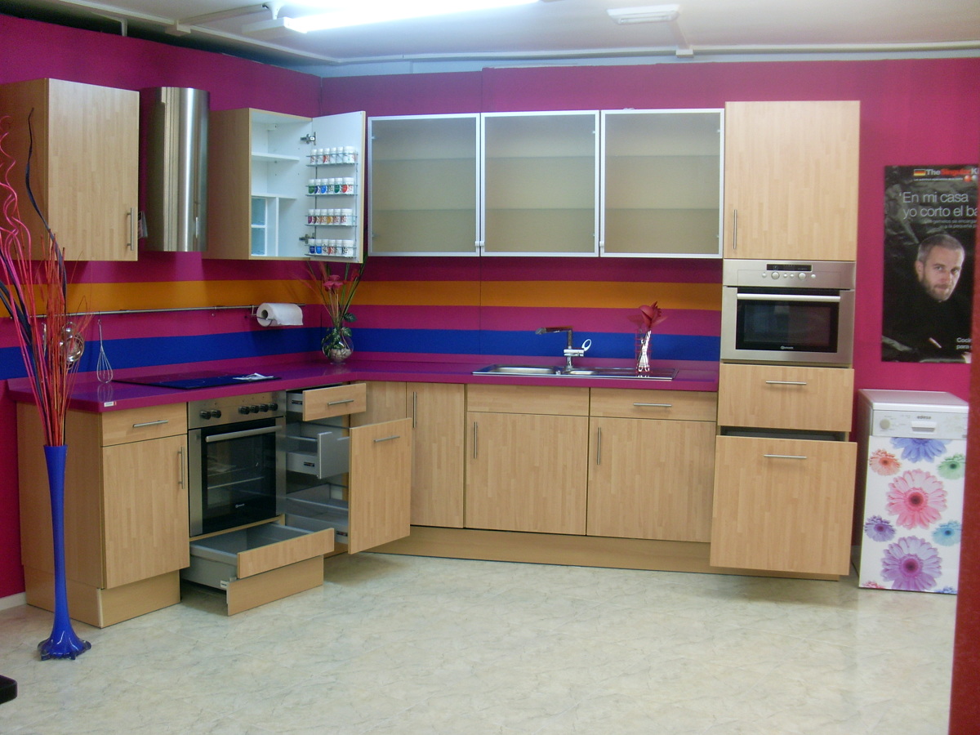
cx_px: 490
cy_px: 368
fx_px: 1076
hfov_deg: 49.0
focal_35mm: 38
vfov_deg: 37.7
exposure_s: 1/20
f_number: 3
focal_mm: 6.3
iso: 80
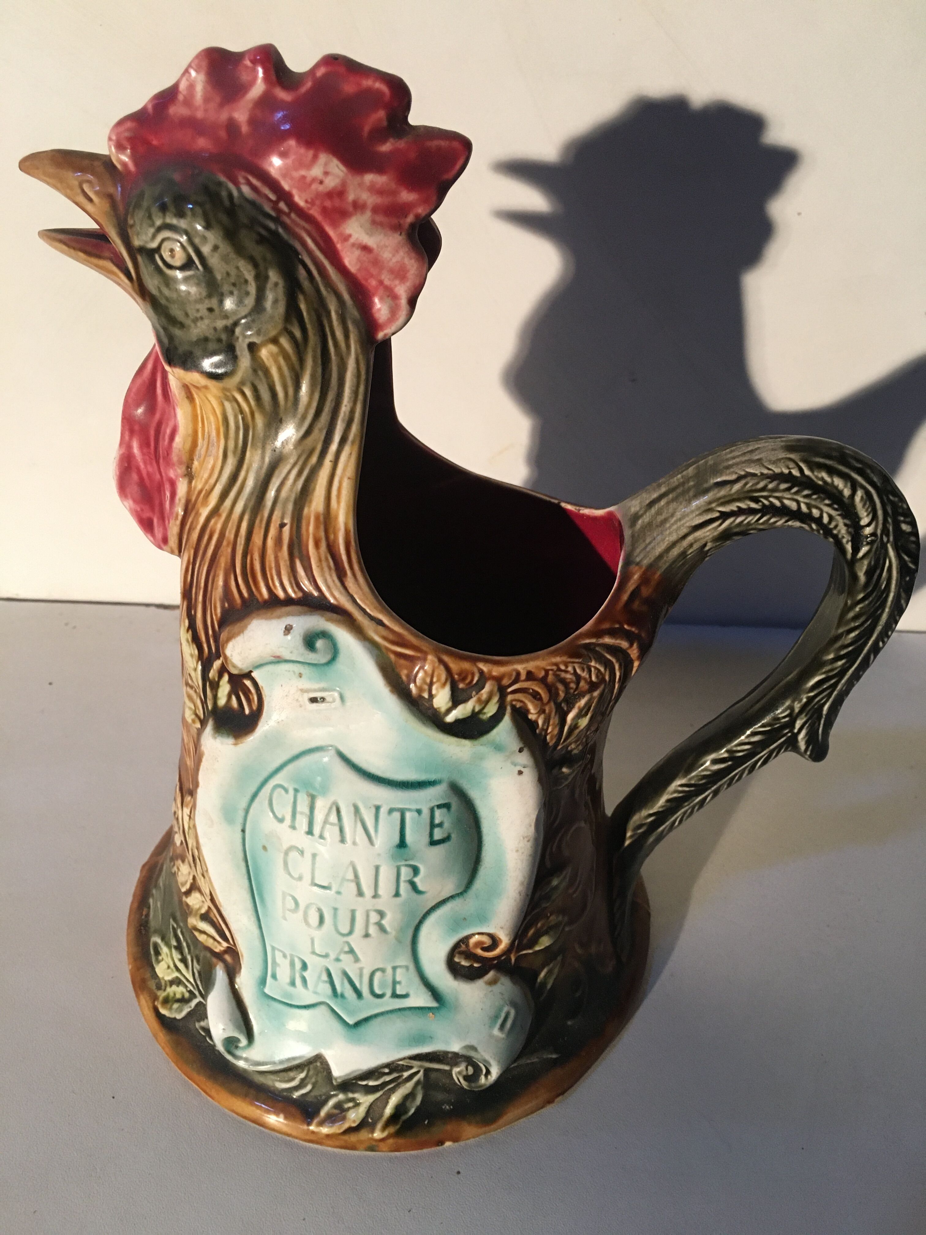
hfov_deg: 48.2
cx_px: 463
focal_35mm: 29
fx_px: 1034
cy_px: 618
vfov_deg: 61.7
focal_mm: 4.15
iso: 200
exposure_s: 1/33
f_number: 2.2
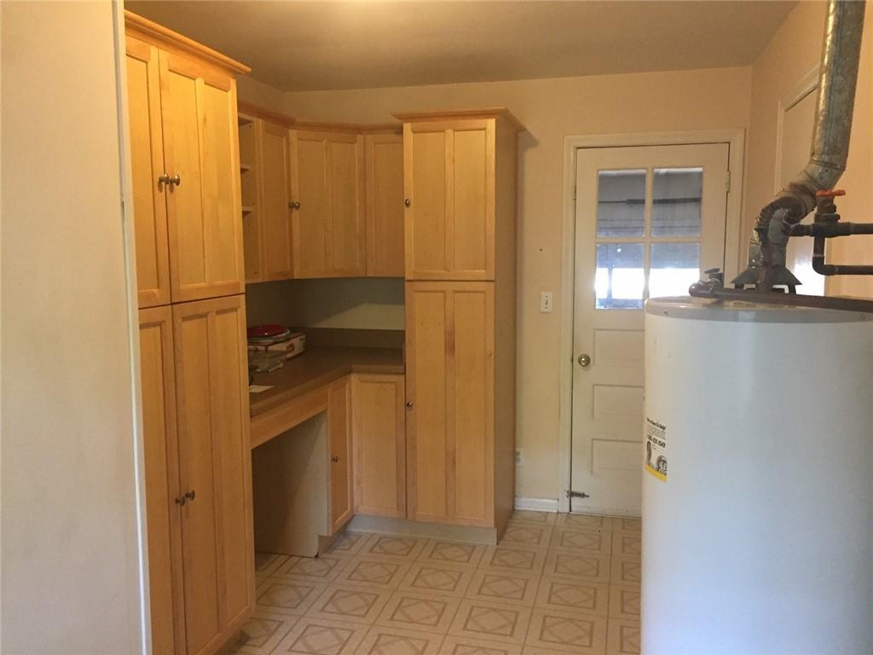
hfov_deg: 61.7
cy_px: 328
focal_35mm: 29
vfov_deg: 48.2
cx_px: 436
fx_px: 731
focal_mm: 4.15
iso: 250
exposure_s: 1/15
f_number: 2.2
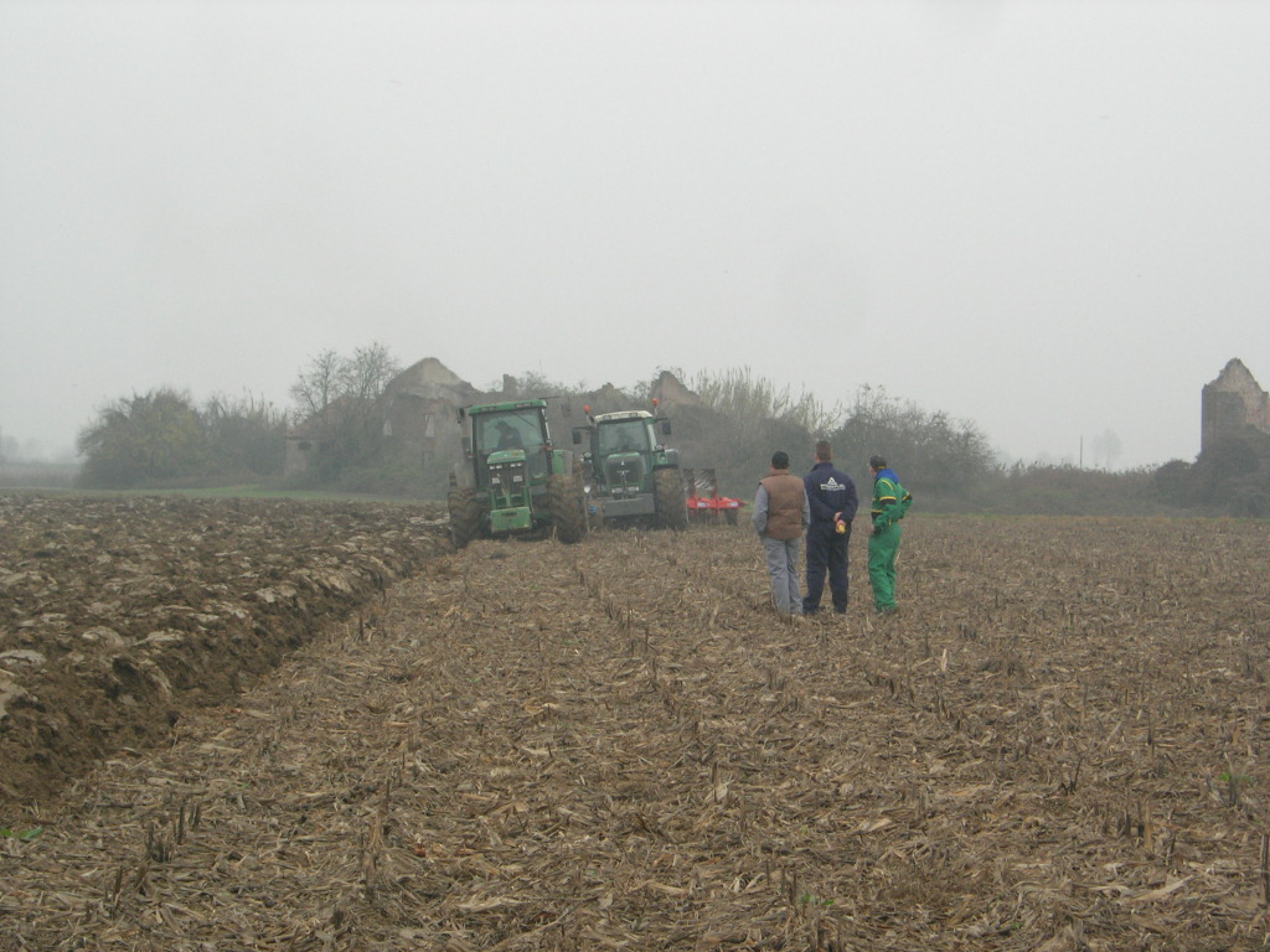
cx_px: 635
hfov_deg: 19.1
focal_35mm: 103
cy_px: 476
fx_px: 3779
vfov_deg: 14.4
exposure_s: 1/86.2
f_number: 7.8
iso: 100
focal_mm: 21.3
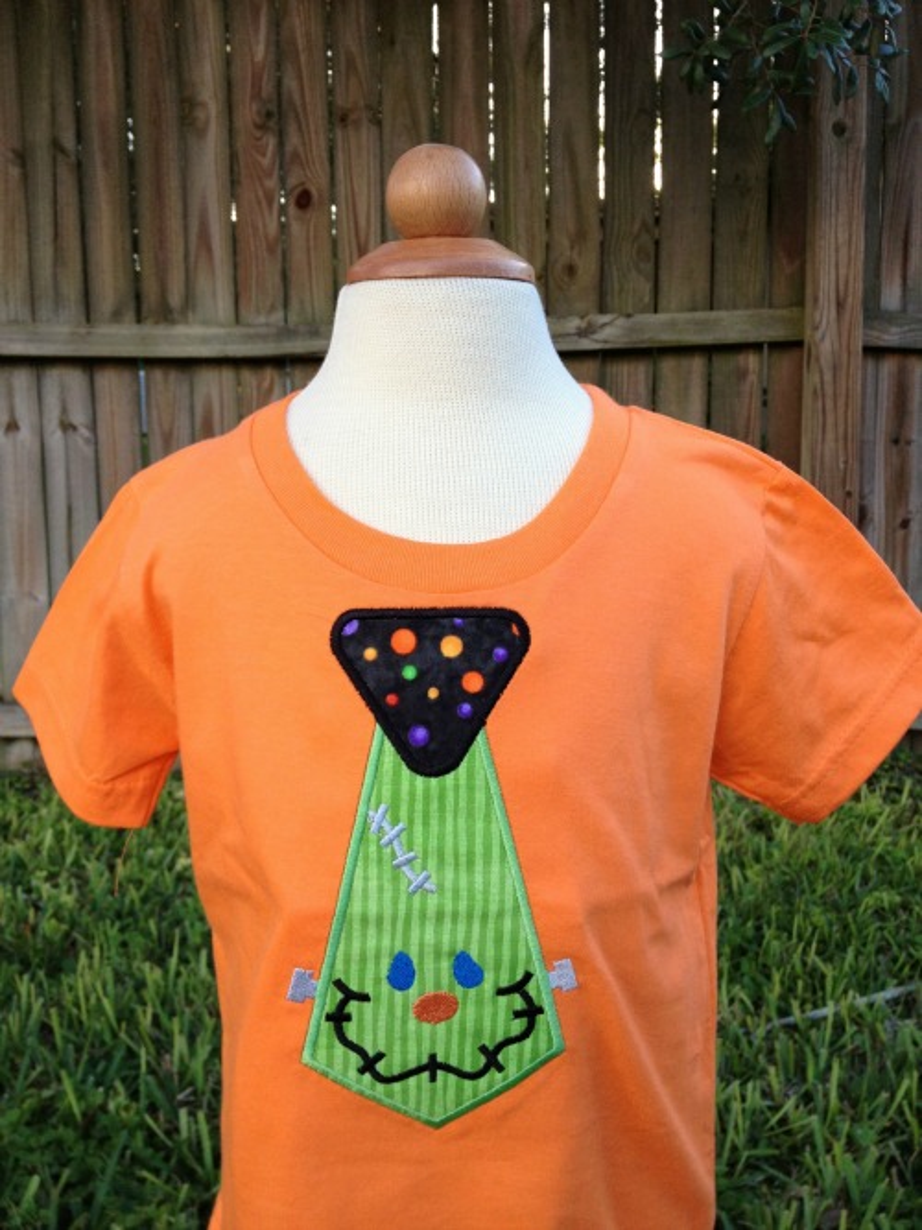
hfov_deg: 40.7
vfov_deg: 52.6
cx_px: 461
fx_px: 1243
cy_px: 615
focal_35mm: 35
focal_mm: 4.28
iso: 64
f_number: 2.4
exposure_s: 1/120
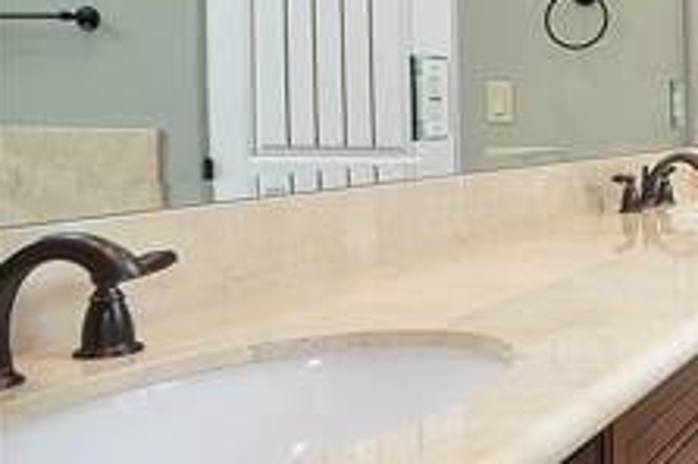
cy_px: 127
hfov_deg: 30.3
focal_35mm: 43
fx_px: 833
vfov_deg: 30.7
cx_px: 998
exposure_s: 1/13
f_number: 9
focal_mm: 10
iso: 200
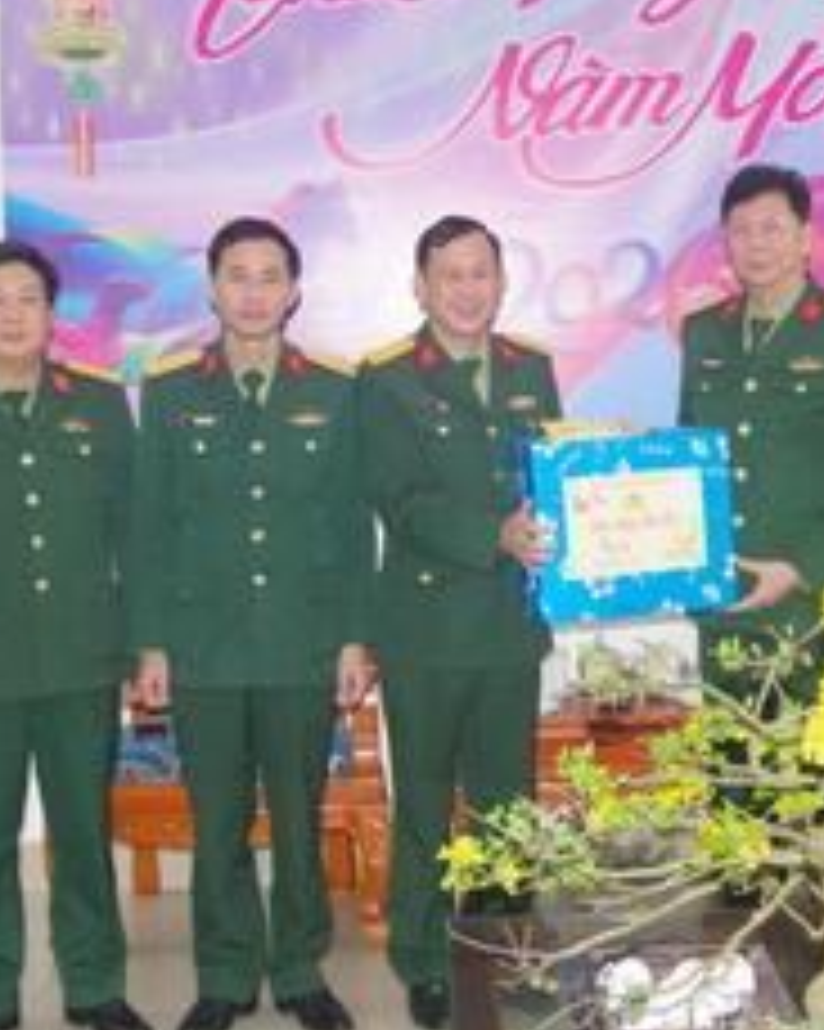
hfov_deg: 24.7
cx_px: 630
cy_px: 427
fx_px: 1861
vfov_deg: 30.9
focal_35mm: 61
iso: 3200
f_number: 8
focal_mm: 21
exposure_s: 1/125
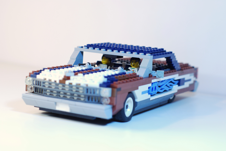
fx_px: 471
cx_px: 113
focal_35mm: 75
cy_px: 76
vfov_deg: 18.2
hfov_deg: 27.0
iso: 200
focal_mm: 50
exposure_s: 1/50
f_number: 4
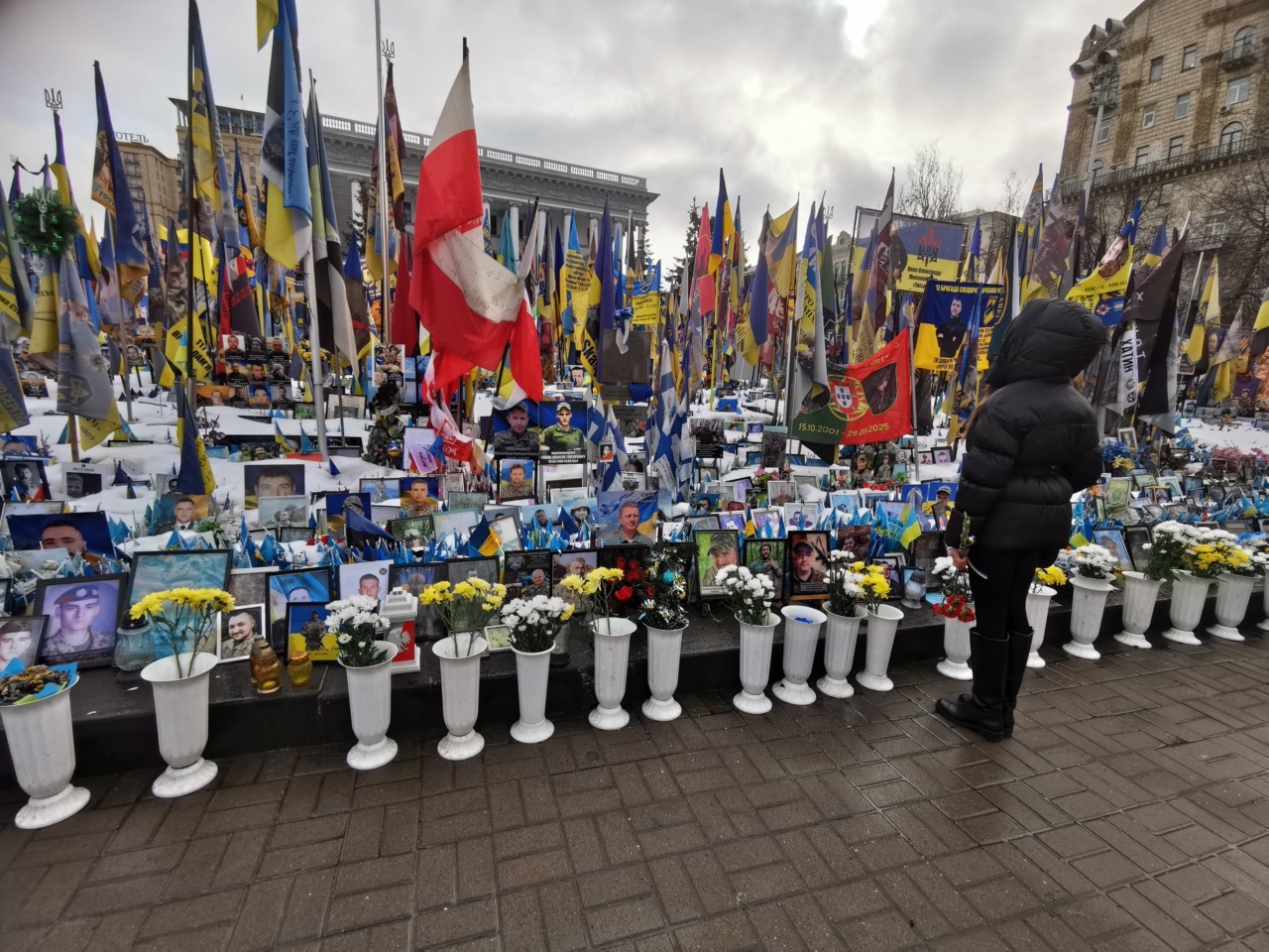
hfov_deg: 94.5
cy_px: 476
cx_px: 634
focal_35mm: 16
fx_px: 587
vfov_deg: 78.1
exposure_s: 1/1359
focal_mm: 2.35
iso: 50
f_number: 2.2
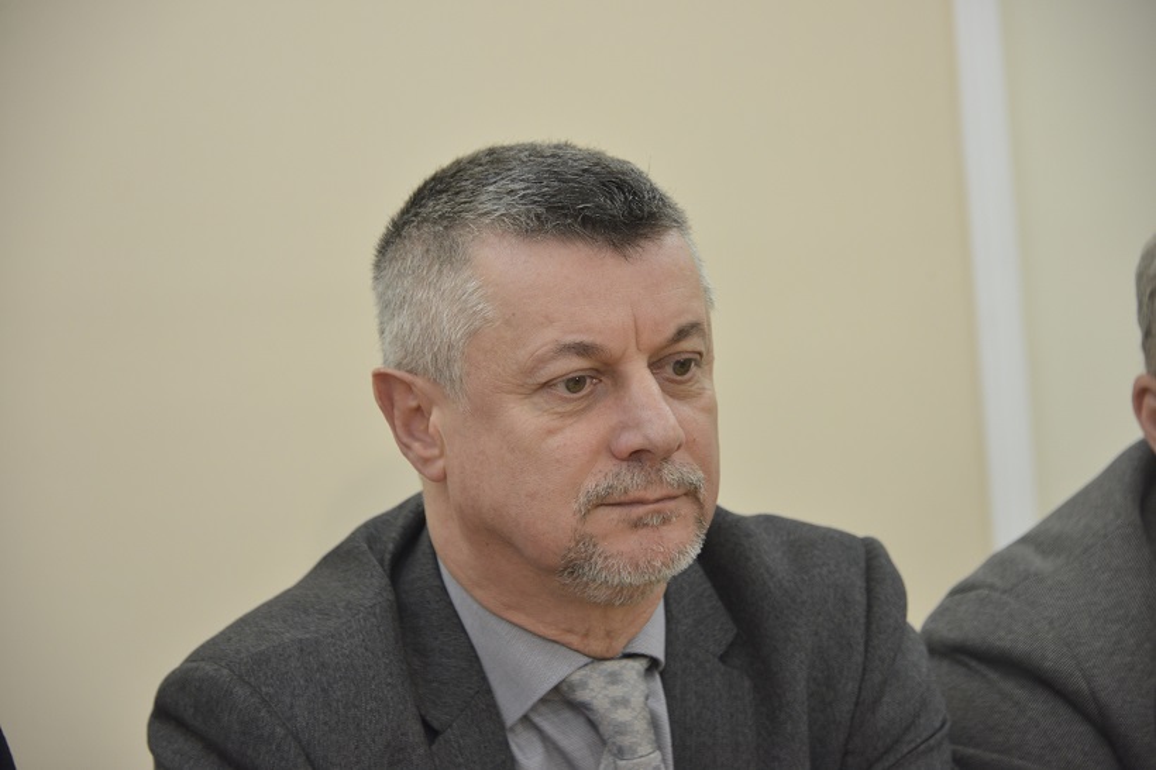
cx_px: 578
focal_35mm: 145
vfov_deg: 9.5
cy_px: 385
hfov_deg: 14.2
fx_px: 4654
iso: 2500
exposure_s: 1/60
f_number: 5.6
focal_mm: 145
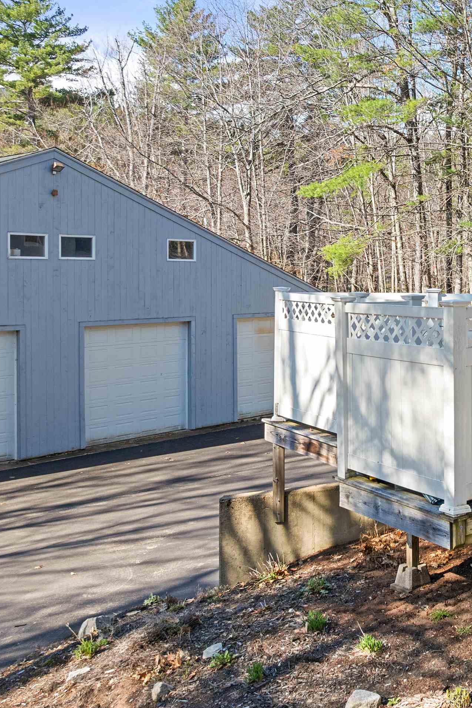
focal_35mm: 40
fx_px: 787
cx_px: 527
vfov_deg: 48.3
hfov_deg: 29.8
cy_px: 301
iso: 160
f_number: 2.8
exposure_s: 1/640
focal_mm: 12.29
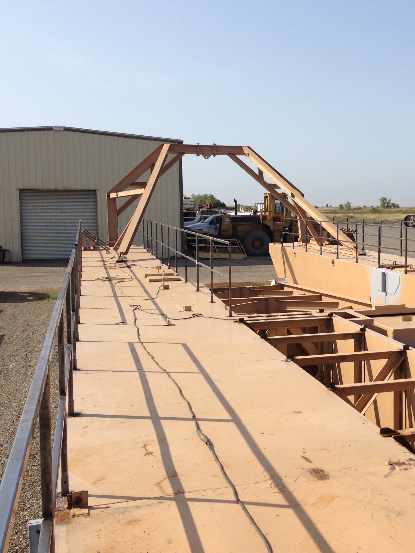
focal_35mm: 45
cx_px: 324
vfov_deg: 42.1
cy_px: 273
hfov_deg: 31.5
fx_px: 719
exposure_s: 1/2008
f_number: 2.4
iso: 50
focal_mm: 4.13
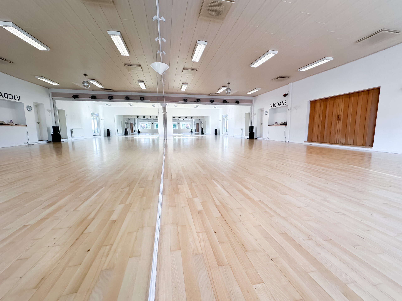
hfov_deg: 102.1
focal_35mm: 14
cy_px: 150
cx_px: 201
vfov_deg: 85.7
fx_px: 163
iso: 40
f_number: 2.2
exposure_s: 1/100
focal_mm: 2.22
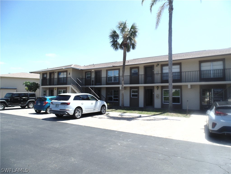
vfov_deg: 61.1
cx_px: 116
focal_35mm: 22
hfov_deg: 76.4
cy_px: 87
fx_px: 147
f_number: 3.1
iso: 80
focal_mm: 4
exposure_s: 1/800
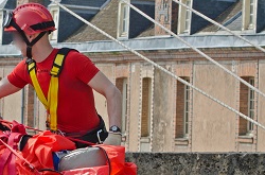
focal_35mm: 336
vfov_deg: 4.1
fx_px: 2466
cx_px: 21
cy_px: 89
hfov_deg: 6.1
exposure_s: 1/400
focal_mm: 70
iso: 320
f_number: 10
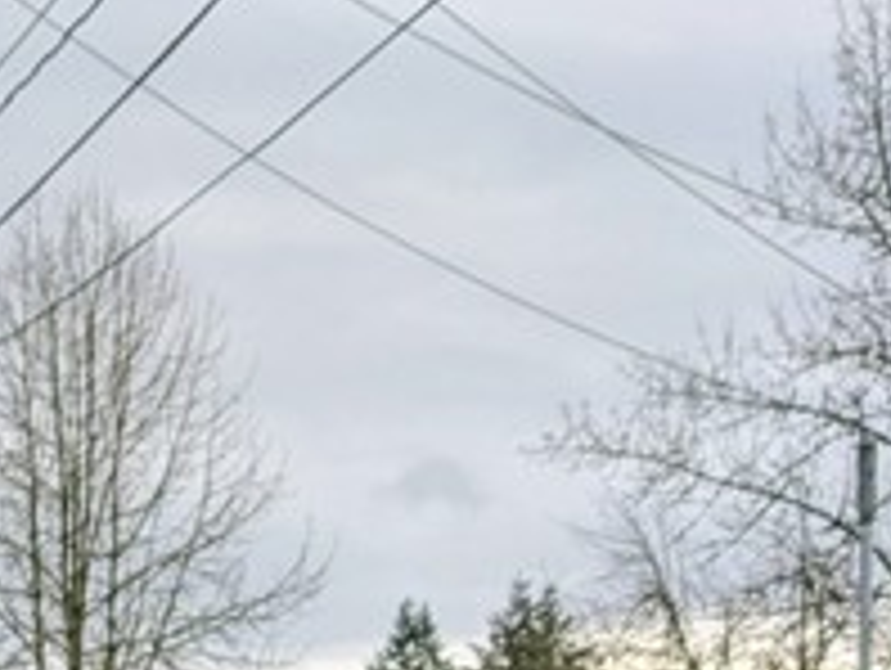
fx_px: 3118
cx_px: -729
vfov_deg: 11.6
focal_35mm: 121
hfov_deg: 14.3
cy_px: 1099
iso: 21
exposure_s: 1/299
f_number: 1.68
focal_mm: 6.9
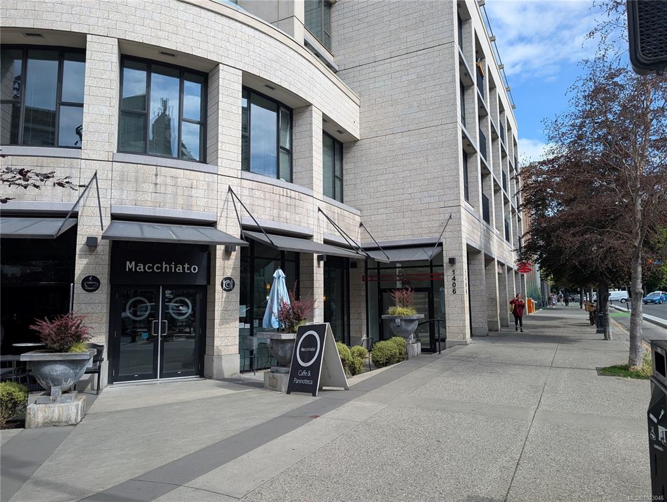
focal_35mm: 24
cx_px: 334
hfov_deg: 71.5
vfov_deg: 56.9
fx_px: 463
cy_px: 251
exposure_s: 1/790
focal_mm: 6.9
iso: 21
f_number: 1.68
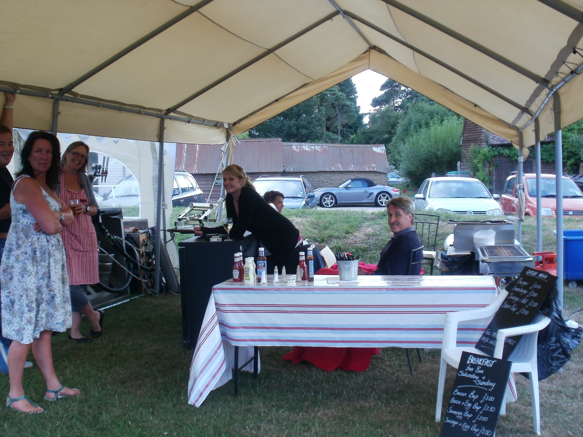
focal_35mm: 44
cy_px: 218
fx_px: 741
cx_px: 292
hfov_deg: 42.9
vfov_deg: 32.9
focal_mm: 7.7
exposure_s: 1/40
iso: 100
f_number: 4
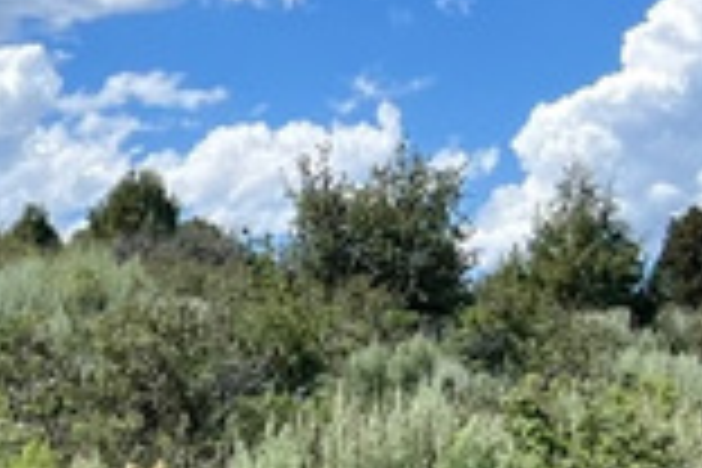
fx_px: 3471
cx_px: -513
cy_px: 252
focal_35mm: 178
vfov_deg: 7.7
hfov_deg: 10.9
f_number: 1.5
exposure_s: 1/5076
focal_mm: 5.7
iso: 50
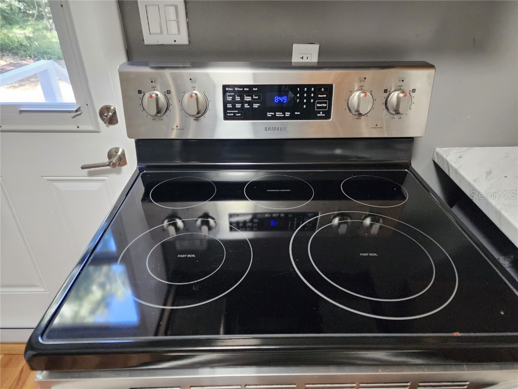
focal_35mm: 23
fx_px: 344
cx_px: 259
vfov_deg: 58.9
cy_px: 194
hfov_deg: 73.9
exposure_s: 1/120
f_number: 1.8
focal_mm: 6.4
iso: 1000
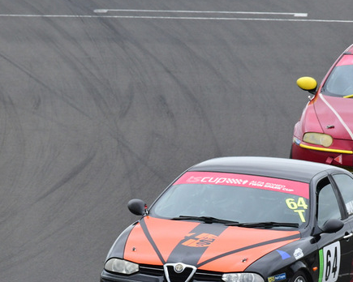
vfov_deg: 1.2
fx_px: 13540
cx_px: 174
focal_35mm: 1296
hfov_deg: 1.5
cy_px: 168
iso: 1000
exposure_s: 1/640
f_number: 11
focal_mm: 500
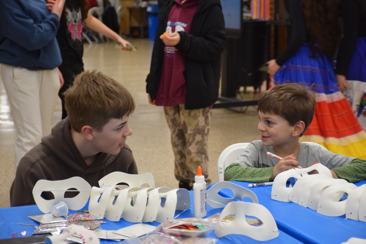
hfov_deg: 21.9
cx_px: 183
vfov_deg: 14.7
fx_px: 946
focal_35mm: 93
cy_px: 122
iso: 1000
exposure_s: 1/60
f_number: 5
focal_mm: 62
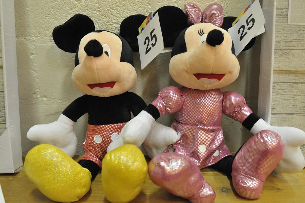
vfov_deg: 36.8
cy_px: 102
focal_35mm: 36
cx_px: 152
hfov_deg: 53.2
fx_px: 305
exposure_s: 1/60
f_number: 2.8
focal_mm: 24
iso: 1400
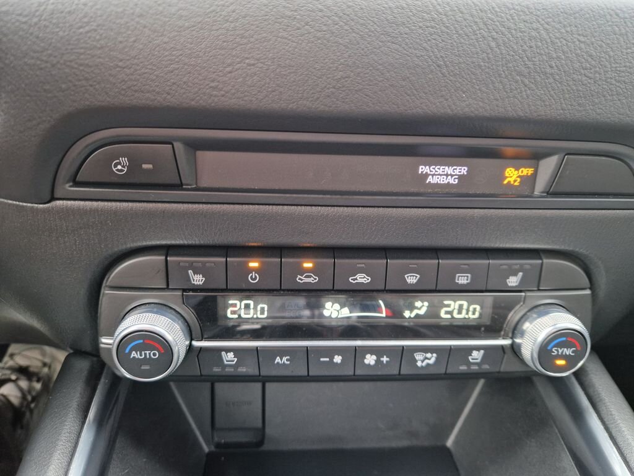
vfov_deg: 58.9
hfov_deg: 73.9
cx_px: 317
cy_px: 238
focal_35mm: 23
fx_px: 421
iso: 500
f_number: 1.8
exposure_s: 1/35
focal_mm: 5.4
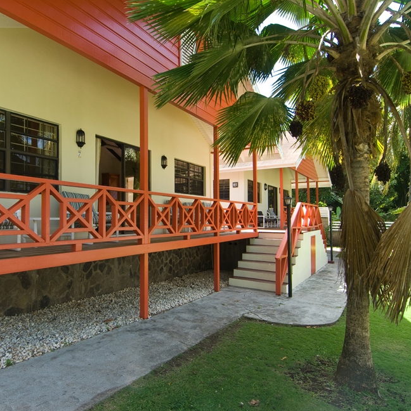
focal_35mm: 22
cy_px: 203
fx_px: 291
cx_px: 154
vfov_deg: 70.5
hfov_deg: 69.4
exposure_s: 1/60
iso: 200
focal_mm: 11
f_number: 8
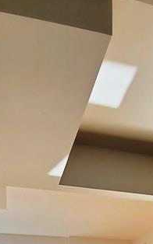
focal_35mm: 45
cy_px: 333
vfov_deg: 31.5
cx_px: 108
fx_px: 300
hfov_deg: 28.3
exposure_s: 1/119
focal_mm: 1.8
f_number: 2.2
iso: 64
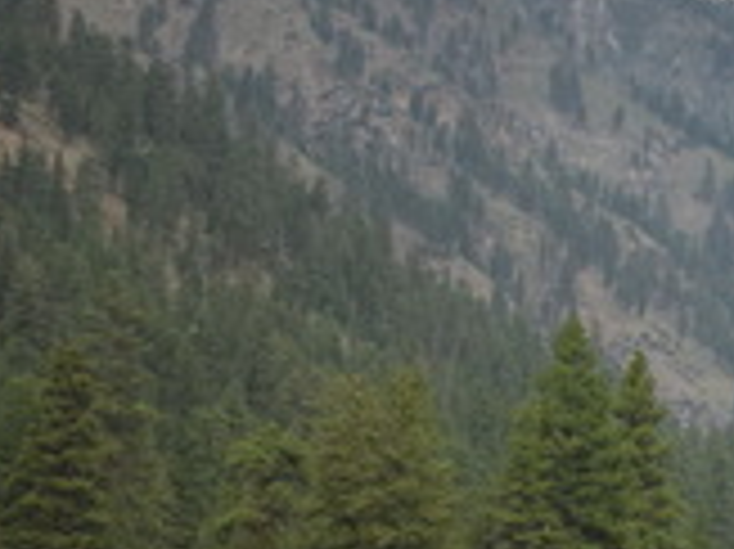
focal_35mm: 184
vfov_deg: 8.0
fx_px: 3899
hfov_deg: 9.7
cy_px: 673
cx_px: 1662
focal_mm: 26
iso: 640
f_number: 4.5
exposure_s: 1/2000
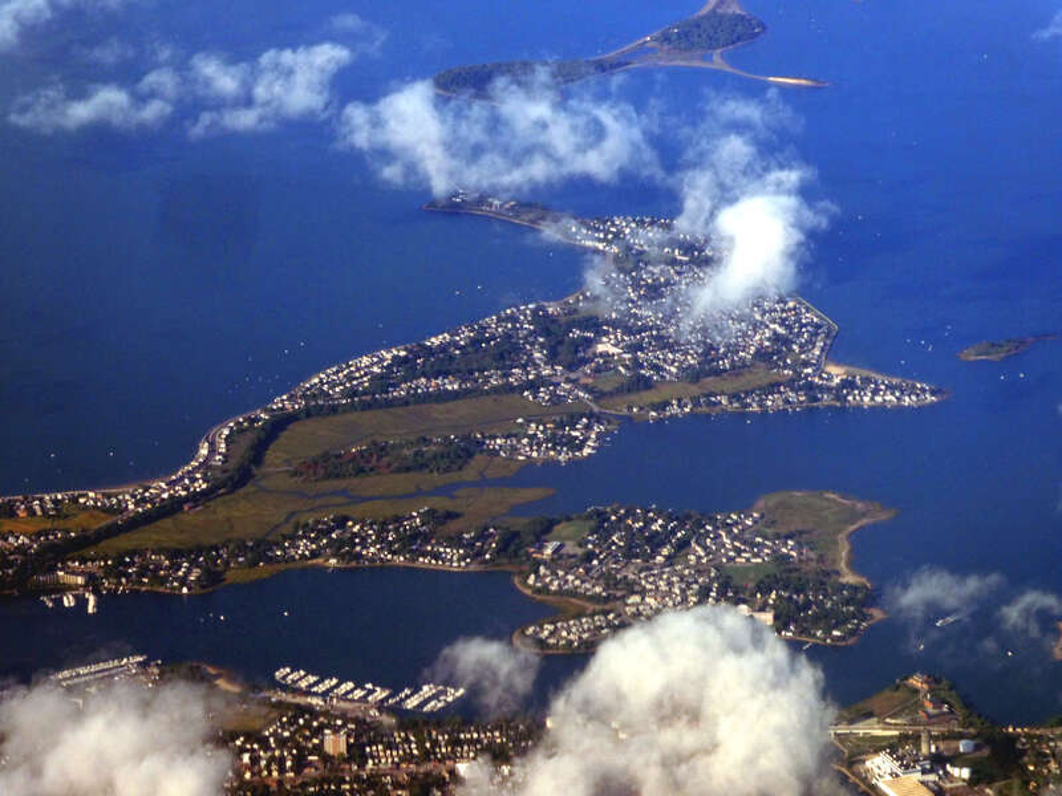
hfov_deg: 11.5
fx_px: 5277
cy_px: 398
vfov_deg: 8.6
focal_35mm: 172
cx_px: 531
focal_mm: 30.9
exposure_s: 1/320
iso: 80
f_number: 5.6
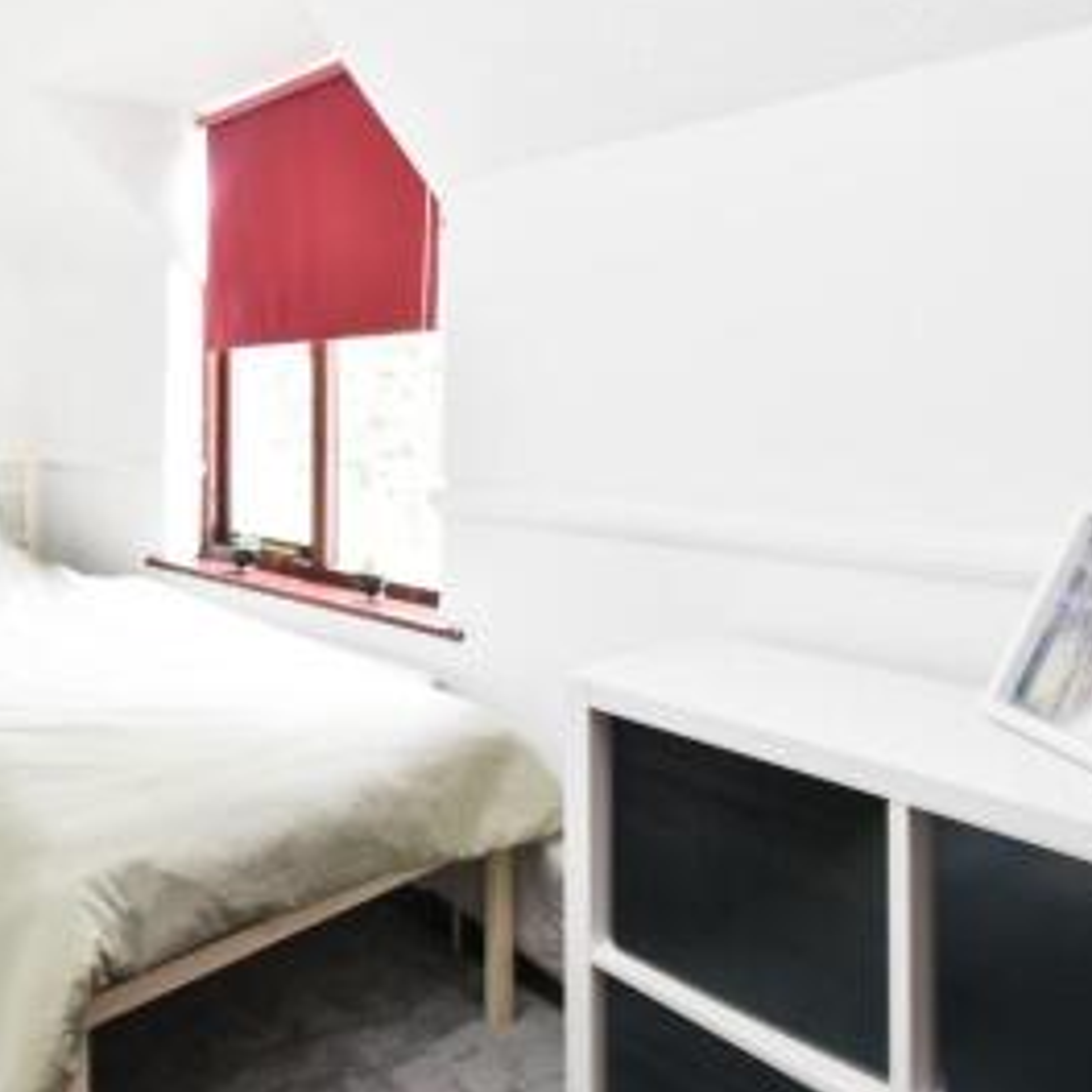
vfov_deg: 67.1
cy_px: 498
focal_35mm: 23
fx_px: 821
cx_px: 186
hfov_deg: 60.6
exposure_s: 1/2
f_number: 10
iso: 200
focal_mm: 10
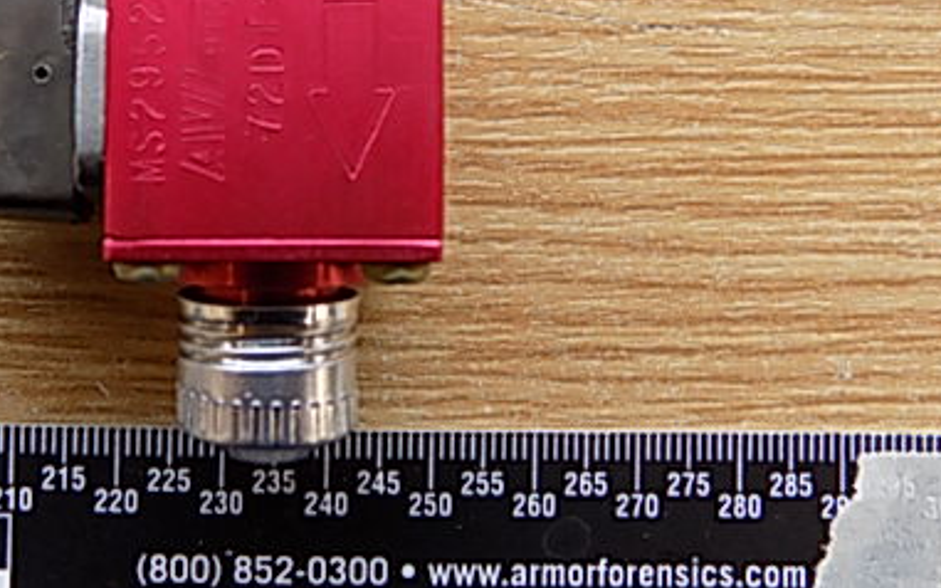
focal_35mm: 41
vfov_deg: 30.5
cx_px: 225
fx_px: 1051
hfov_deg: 46.3
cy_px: 124
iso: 140
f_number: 3.1
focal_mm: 4
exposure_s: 1/30
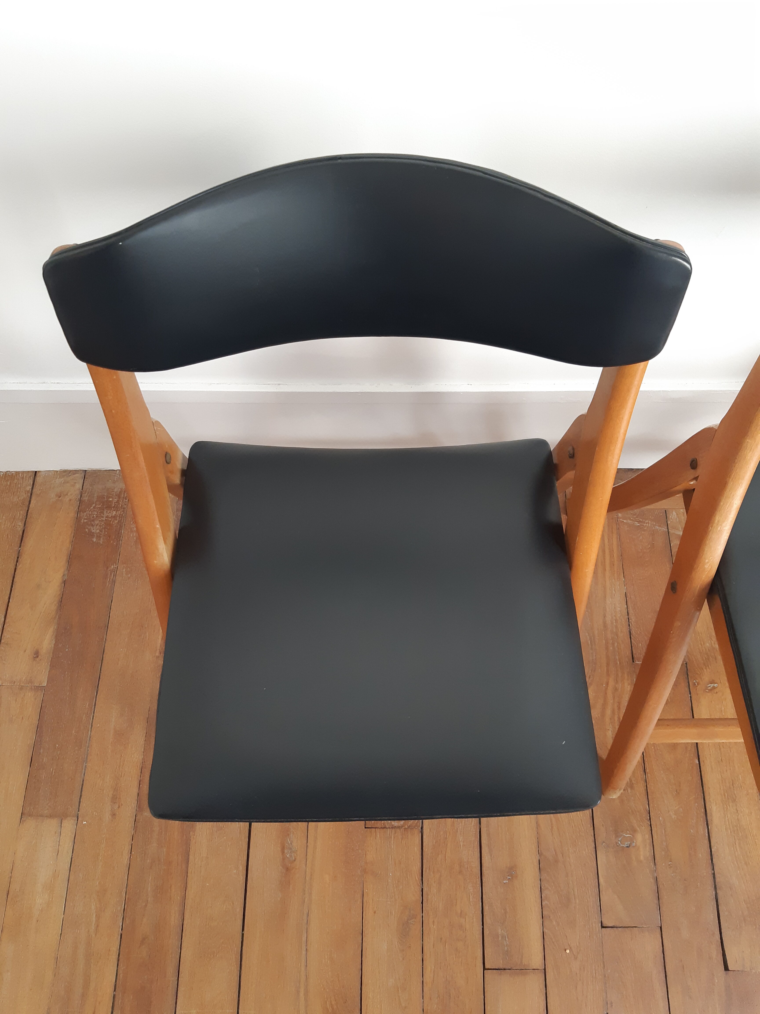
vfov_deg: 67.3
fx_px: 761
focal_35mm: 26
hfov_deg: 53.1
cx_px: 380
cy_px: 507
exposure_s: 1/60
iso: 160
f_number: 1.7
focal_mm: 3.93
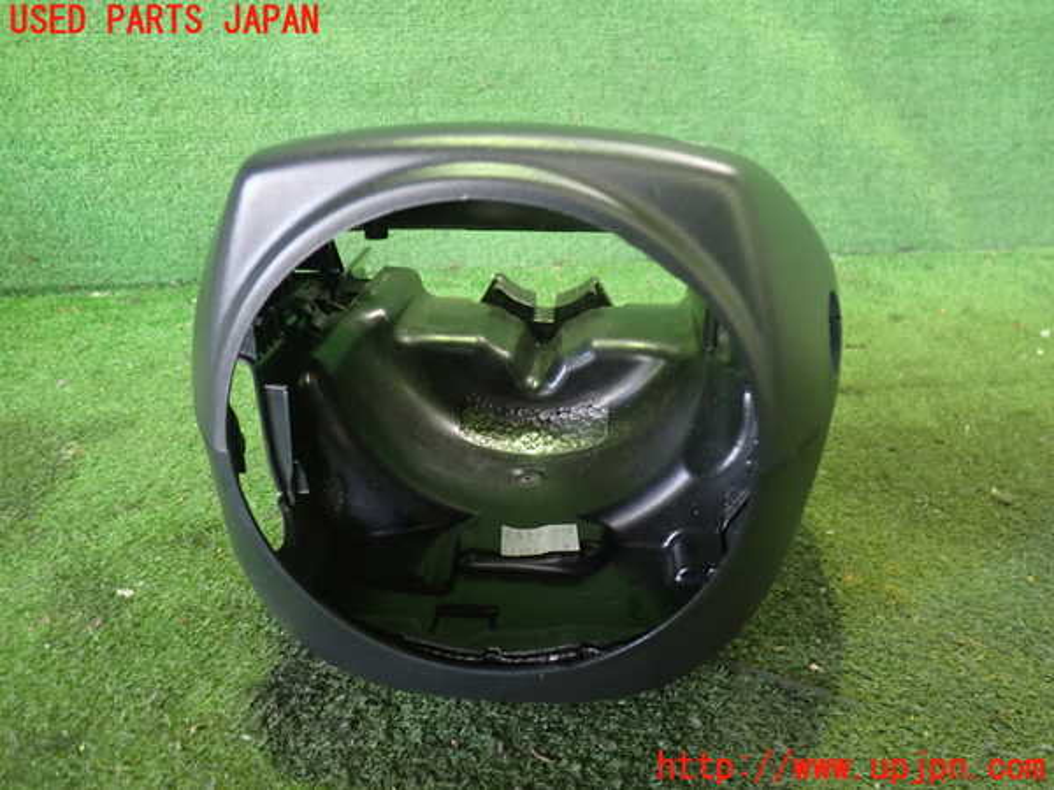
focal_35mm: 30
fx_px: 913
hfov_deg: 60.0
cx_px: 527
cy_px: 395
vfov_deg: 46.8
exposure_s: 1/25
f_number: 2.3
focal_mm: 5.4
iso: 800
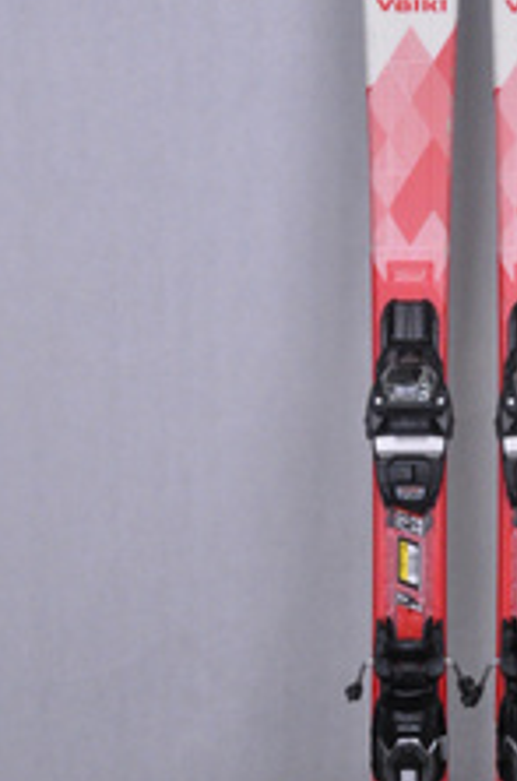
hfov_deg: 18.3
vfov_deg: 27.7
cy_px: 436
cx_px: 466
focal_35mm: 73
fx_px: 1580
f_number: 9.5
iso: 3200
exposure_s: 1/125
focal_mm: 24
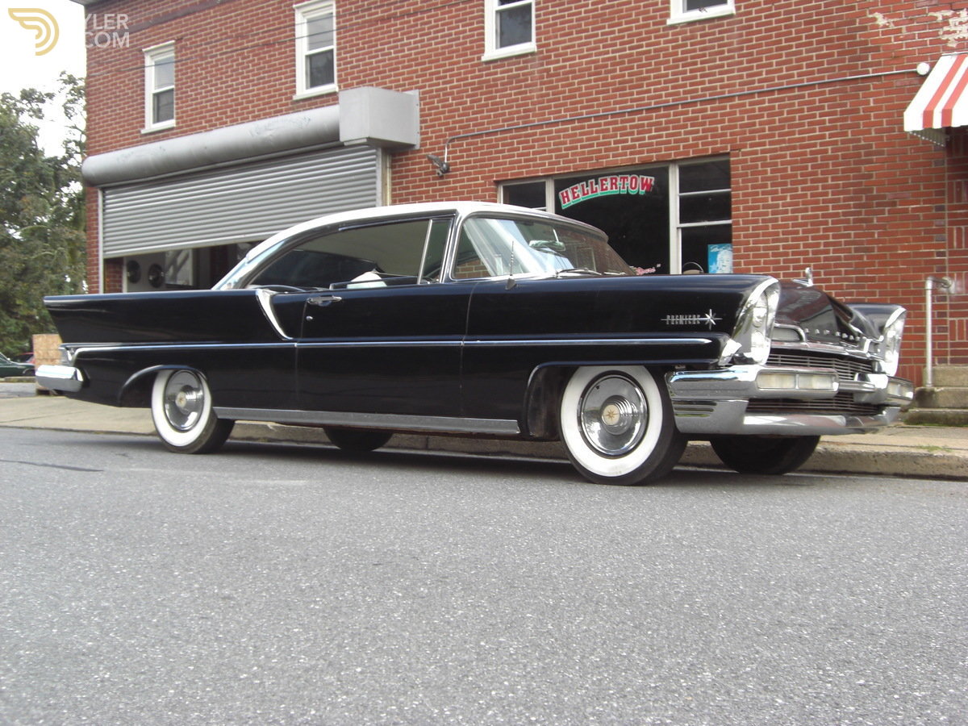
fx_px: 1314
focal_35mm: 47
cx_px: 484
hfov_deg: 40.4
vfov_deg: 30.9
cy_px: 363
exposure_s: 1/125
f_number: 3
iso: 64
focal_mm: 7.6
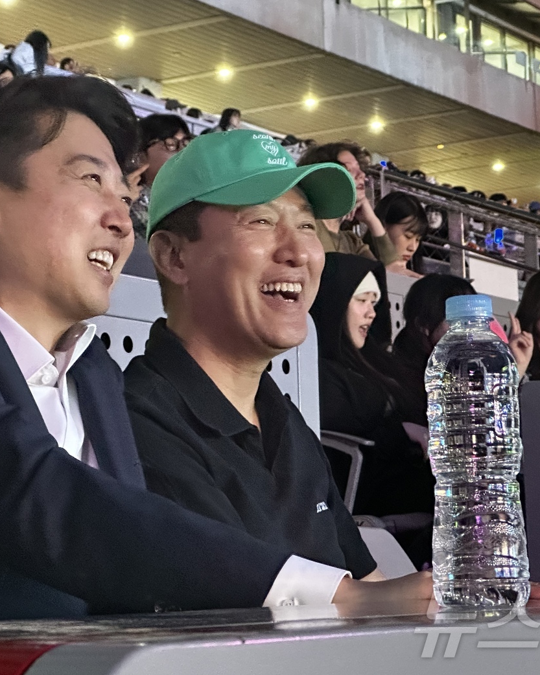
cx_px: 218
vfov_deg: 19.0
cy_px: 338
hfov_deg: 15.2
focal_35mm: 101
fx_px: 2019
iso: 1600
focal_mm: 9
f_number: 2.8
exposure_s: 1/30
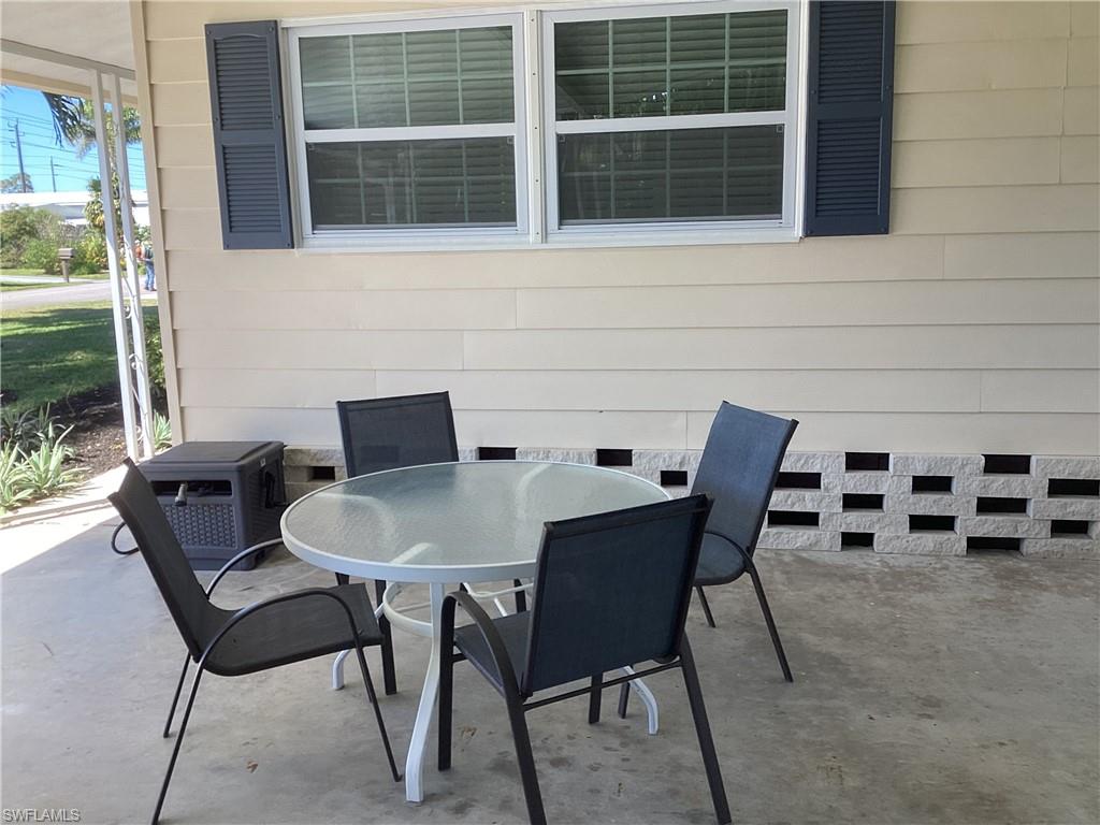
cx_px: 550
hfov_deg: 58.4
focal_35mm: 31
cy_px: 412
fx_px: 985
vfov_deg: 45.4
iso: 25
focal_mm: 3.3
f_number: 2.4
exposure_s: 1/134
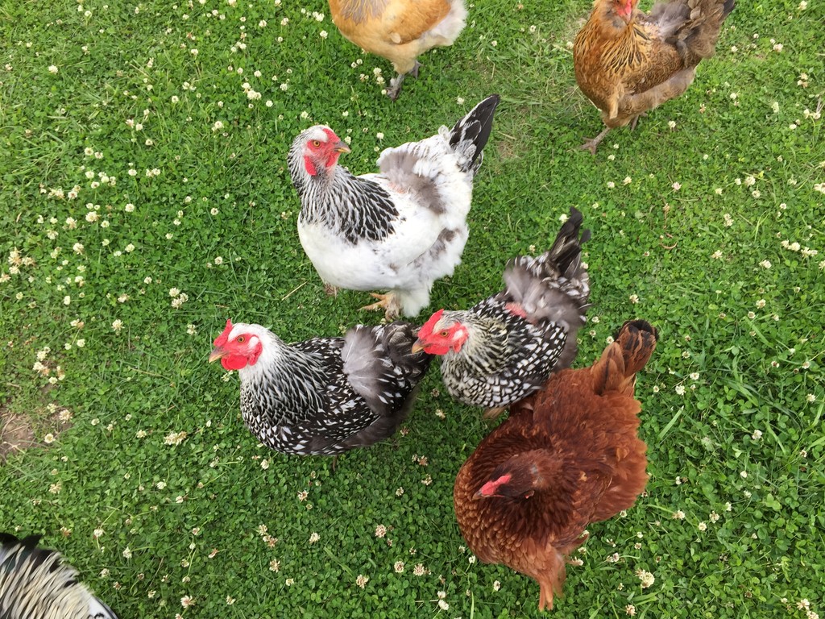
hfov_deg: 61.7
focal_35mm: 29
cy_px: 310
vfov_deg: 48.2
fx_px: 691
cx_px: 412
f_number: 2.2
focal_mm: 4.15
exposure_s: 1/121
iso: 32
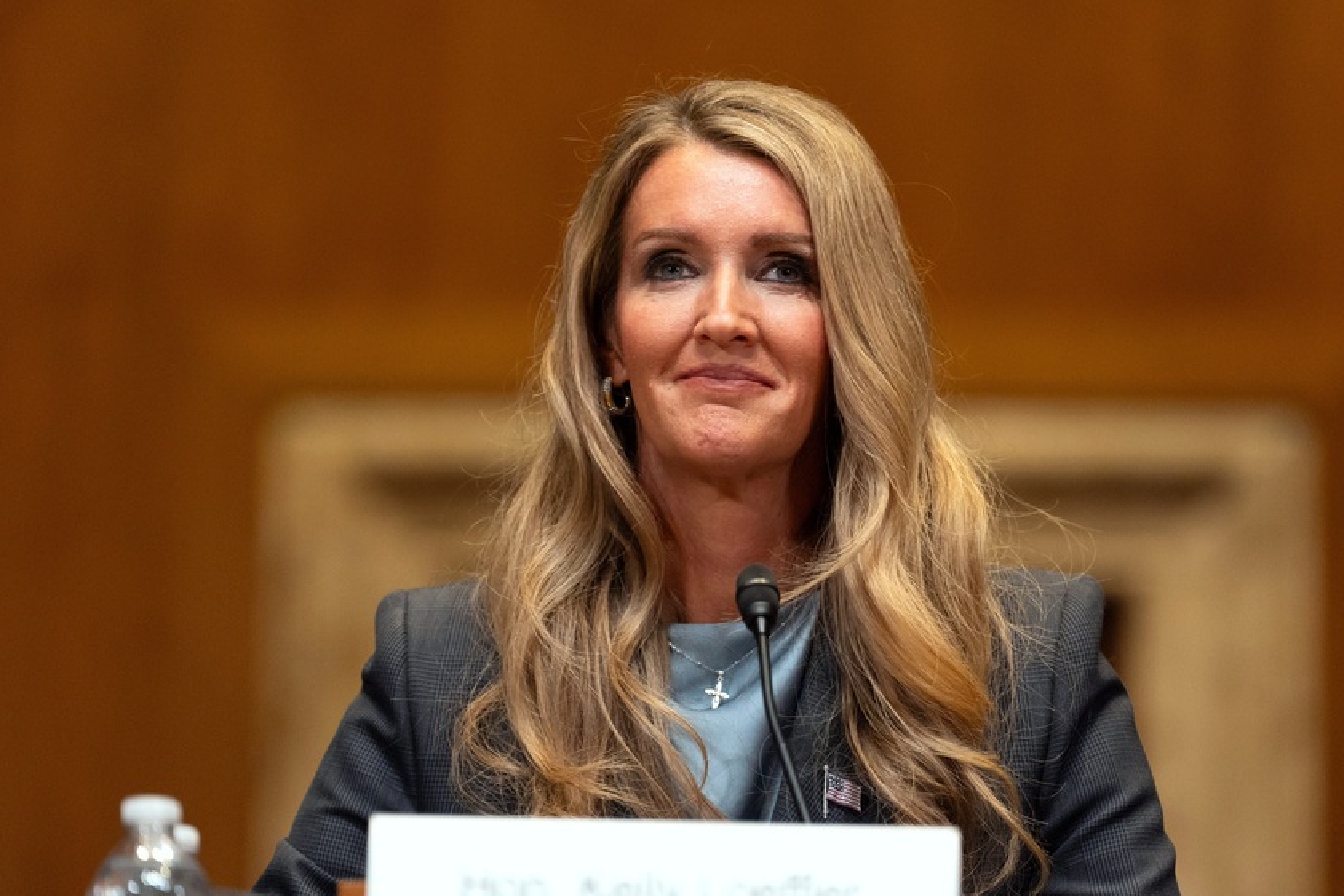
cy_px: 523
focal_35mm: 207
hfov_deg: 9.9
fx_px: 7729
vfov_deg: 6.6
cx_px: 713
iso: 3200
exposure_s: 1/500
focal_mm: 170
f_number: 2.8
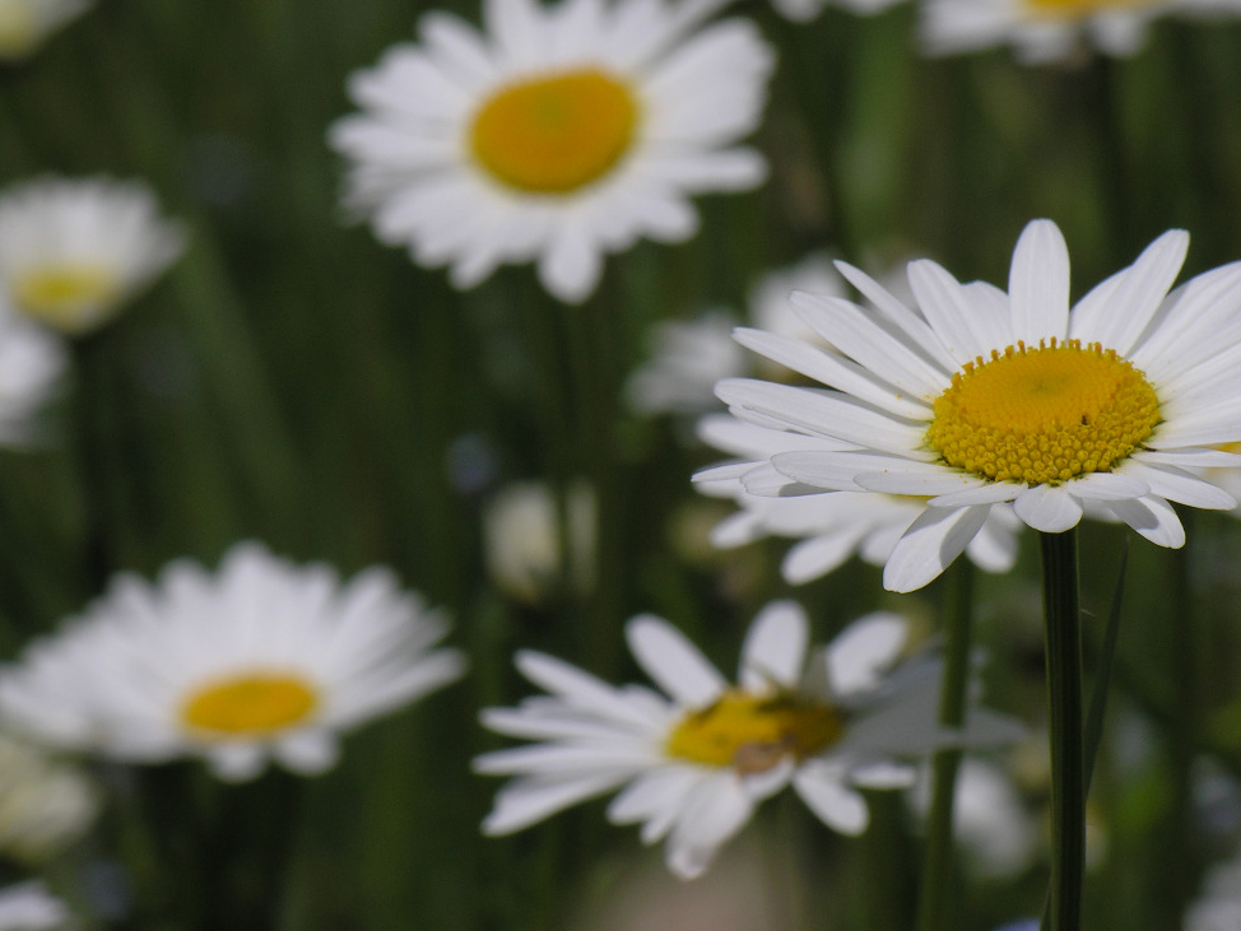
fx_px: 16746
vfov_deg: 3.2
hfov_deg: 4.2
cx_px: 671
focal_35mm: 467
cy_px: 338
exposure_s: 1/617
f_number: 7.4
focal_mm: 89
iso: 50
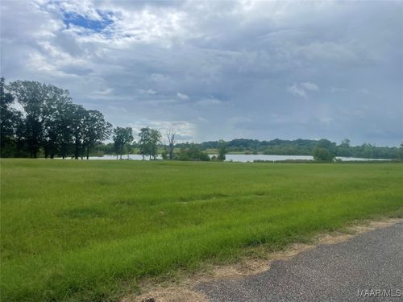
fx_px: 303
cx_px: 202
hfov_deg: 67.3
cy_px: 151
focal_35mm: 26
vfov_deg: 53.1
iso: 32
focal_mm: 4.2
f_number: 1.6
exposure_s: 1/5556
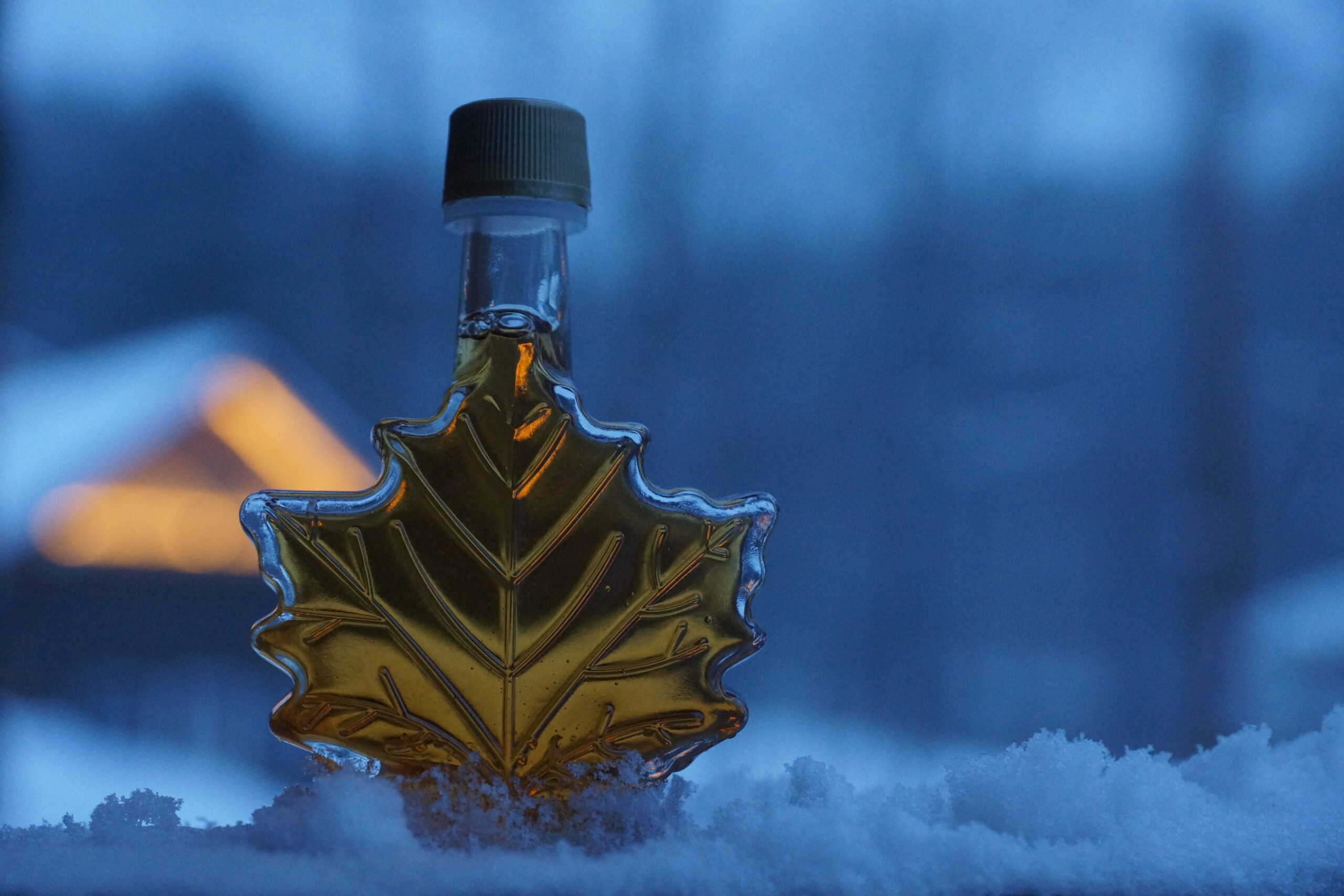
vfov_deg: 18.2
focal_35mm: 75
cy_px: 448
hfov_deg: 27.0
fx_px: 2800
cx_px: 672
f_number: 3.5
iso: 1600
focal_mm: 50
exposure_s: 1/160
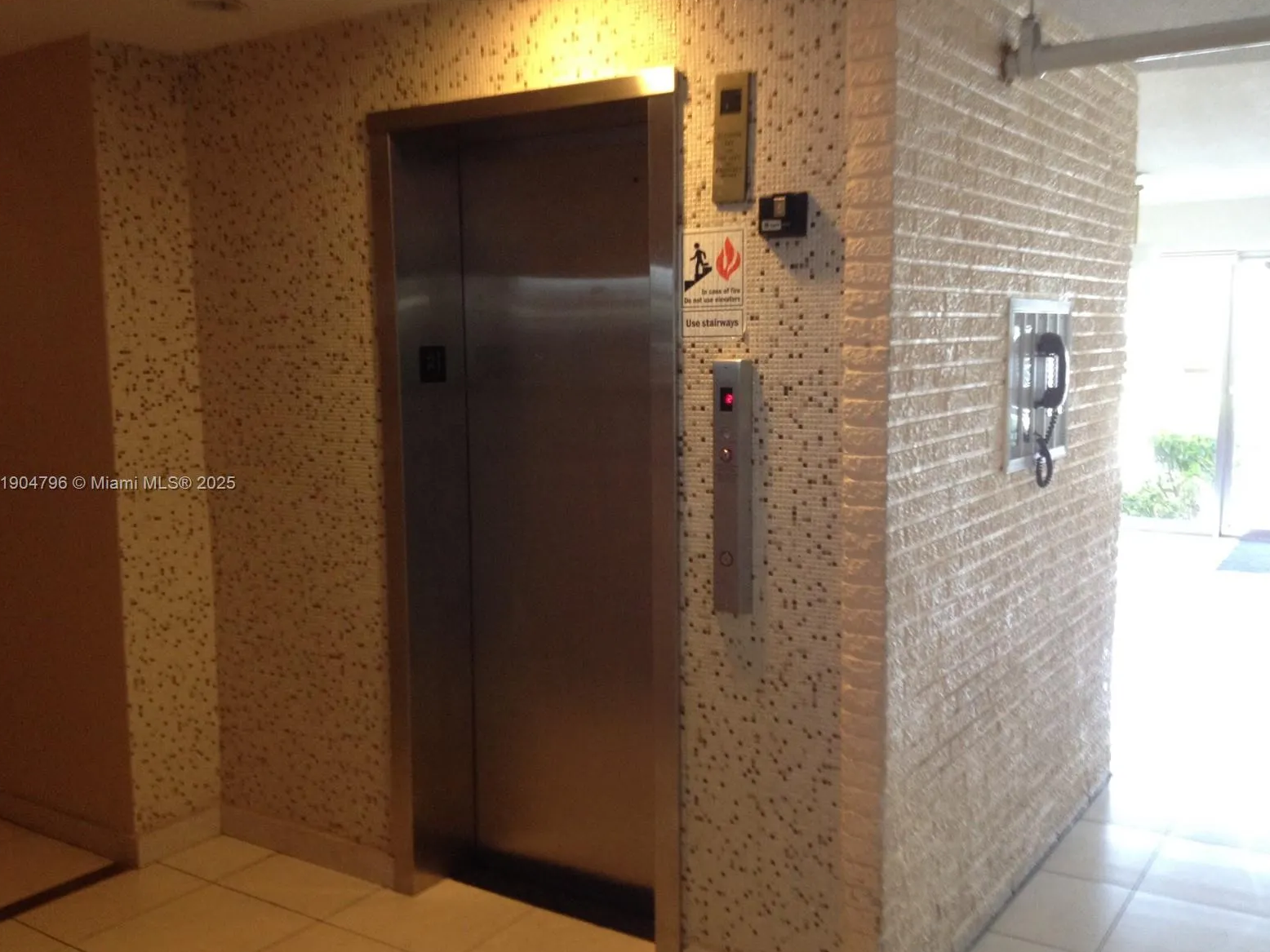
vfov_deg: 39.7
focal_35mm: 36
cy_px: 485
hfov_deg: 51.4
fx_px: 1321
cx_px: 628
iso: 200
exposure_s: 1/20
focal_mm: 4.28
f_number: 2.4
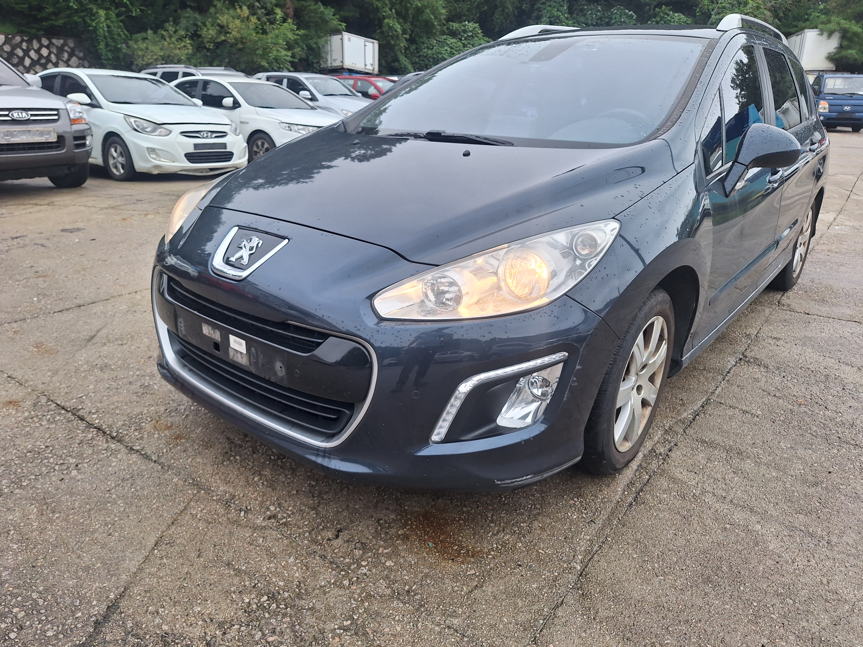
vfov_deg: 58.9
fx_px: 573
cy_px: 324
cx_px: 432
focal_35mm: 23
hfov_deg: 73.9
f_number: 1.8
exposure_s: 1/305
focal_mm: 5.54
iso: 40
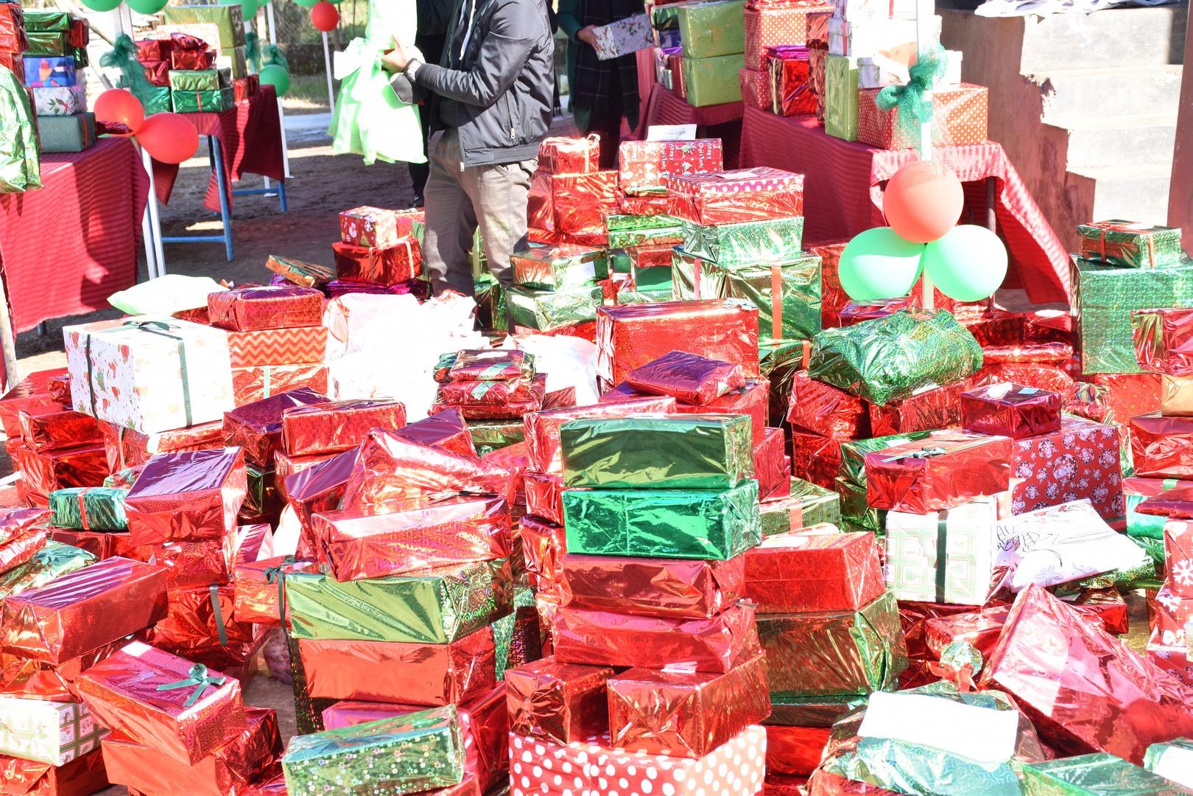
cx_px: 596
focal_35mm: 60
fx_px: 1988
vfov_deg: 22.6
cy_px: 398
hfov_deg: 33.4
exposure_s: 1/125
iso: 250
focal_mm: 40
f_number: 6.3
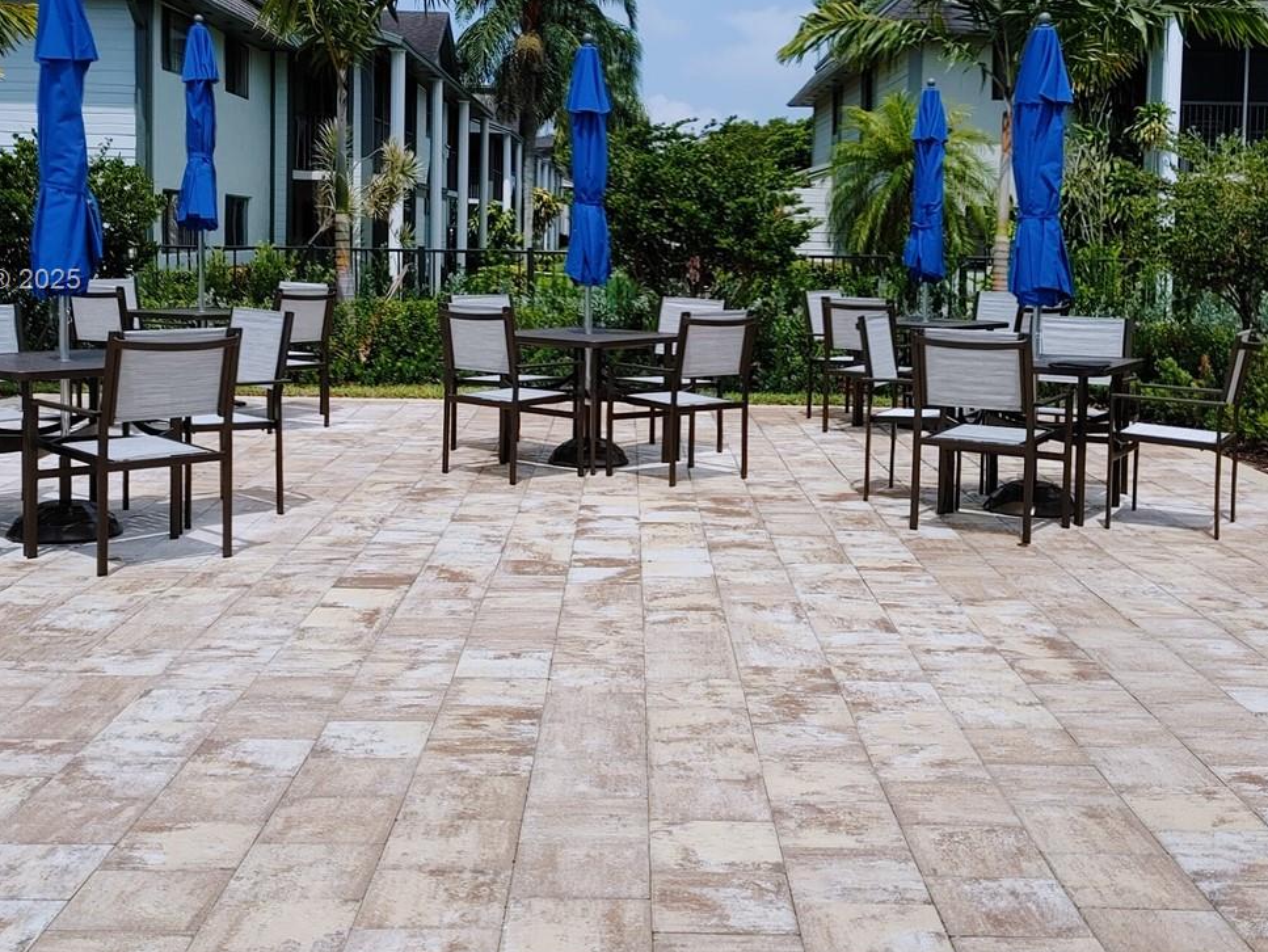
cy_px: 282
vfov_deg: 33.2
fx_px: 1576
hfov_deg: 43.8
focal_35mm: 43
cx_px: 711
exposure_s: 1/3226
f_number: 1.8
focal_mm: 5.58
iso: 50
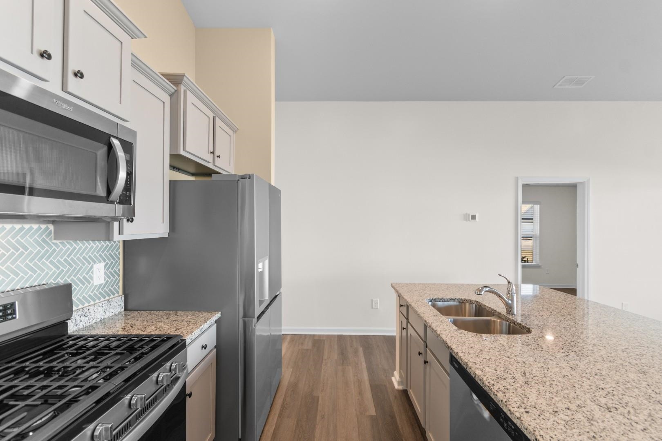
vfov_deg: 77.3
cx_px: 331
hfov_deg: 100.4
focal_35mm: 15
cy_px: 220
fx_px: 276
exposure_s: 1
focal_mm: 10
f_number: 4.5
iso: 100
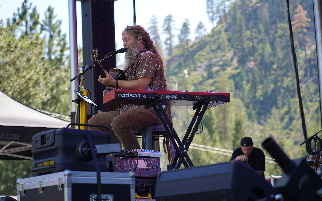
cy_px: 105
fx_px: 948
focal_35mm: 108
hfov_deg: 19.3
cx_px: 160
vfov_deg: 12.1
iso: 100
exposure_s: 1/200
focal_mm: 105
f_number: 4
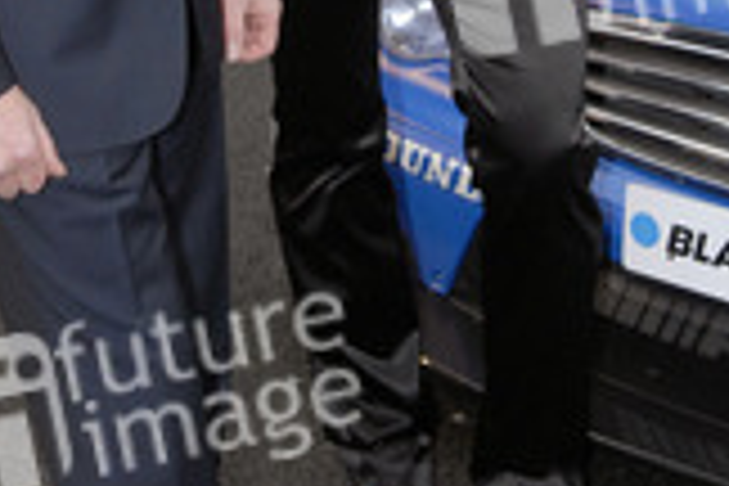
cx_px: 266
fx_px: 2248
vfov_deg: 11.7
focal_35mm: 111
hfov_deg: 18.4
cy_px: -274
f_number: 5.6
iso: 500
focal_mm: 30
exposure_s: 1/125
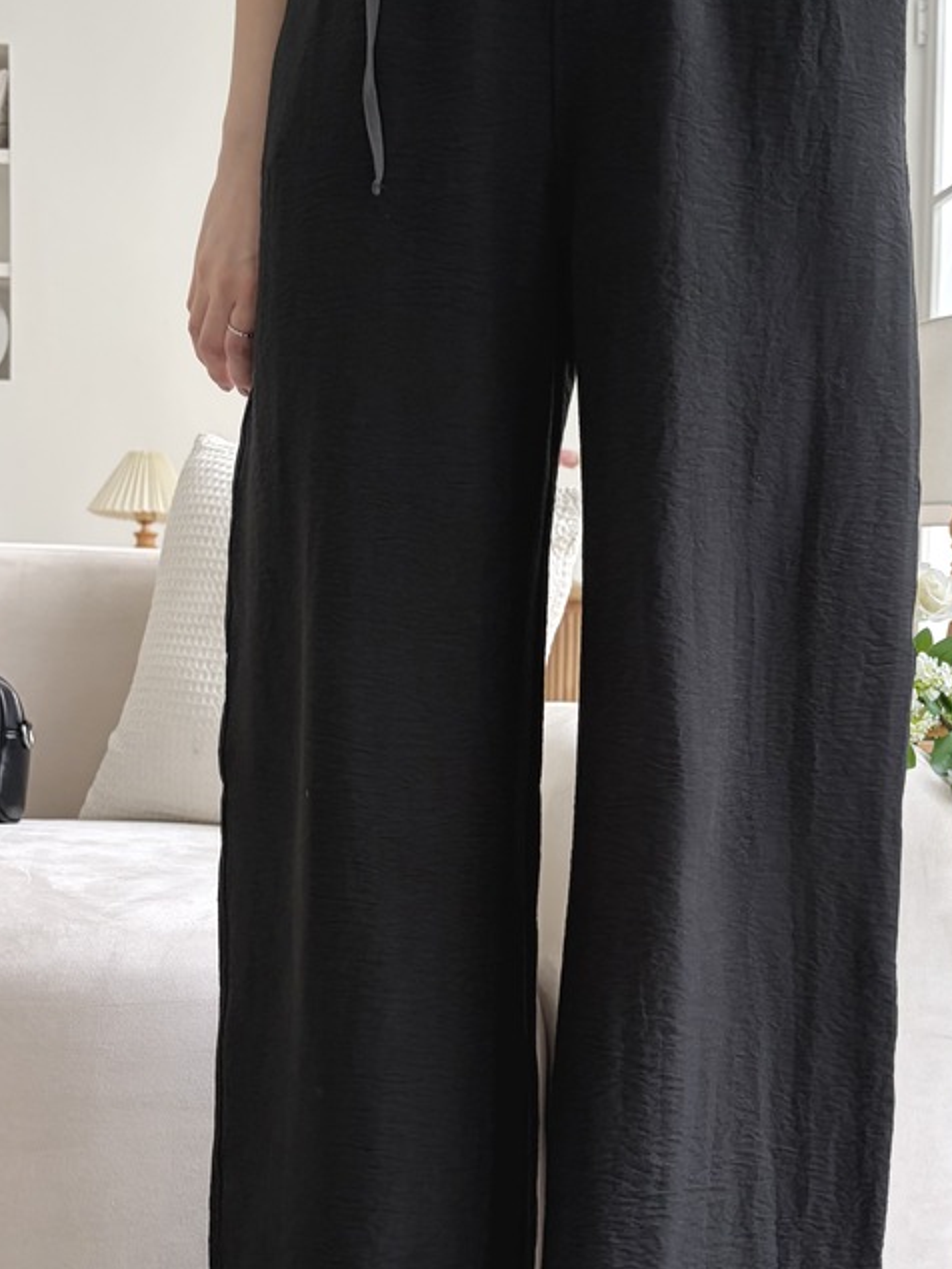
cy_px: 604
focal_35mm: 41
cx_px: 574
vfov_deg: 45.7
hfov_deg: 35.0
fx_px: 1502
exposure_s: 1/122
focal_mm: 5.96
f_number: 1.6
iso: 40
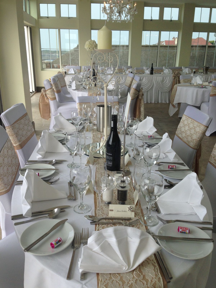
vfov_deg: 55.4
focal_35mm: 33
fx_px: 275
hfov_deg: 42.9
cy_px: 144
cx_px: 108
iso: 50
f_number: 2.4
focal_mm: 4.12
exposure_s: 1/723
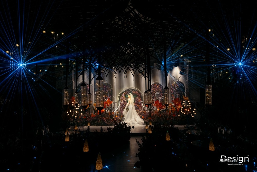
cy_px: 86
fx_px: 207
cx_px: 128
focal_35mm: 29
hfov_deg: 63.7
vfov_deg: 45.0
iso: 1000
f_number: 4.5
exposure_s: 1/125
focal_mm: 19.1
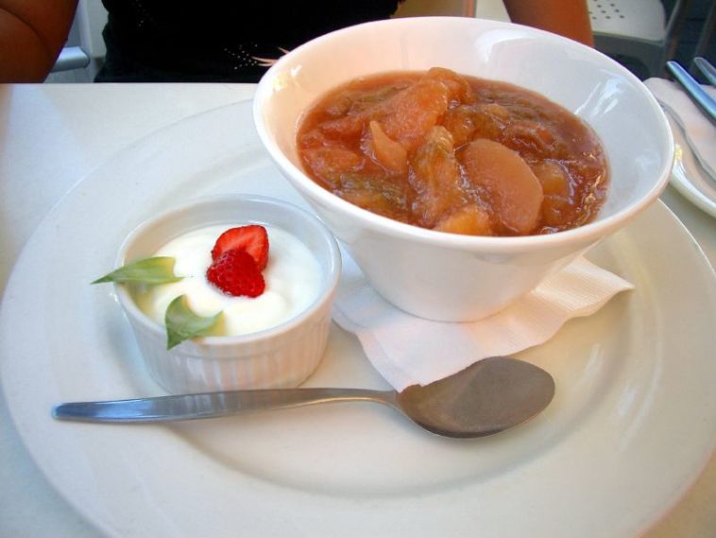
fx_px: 724
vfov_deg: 40.7
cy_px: 269
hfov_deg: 52.6
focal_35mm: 35
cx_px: 358
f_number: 2.6
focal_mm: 5.8
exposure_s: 1/160
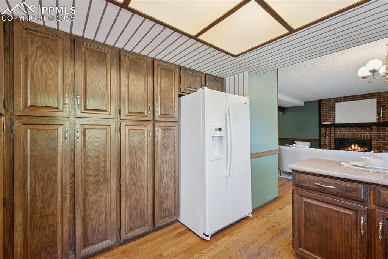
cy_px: 130
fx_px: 162
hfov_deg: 100.4
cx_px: 194
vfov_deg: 77.3
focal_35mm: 15
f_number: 11
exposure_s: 1/8
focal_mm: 15
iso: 800
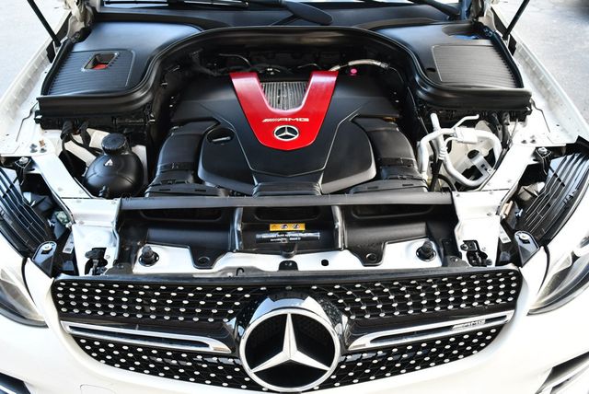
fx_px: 590
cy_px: 197
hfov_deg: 53.1
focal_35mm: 36
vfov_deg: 36.9
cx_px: 294
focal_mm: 18
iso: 500
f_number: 3.5
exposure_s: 1/250
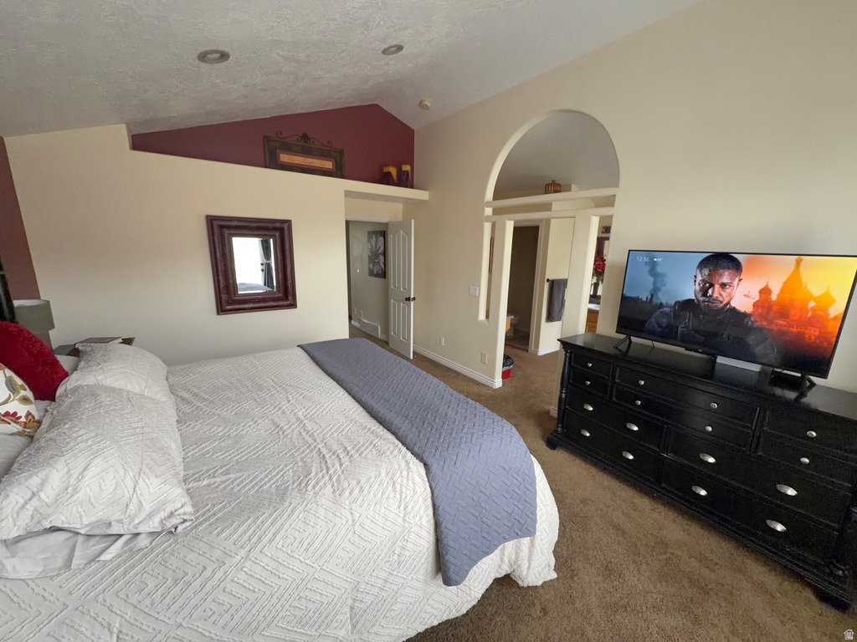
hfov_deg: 102.1
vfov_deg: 85.7
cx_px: 428
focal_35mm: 14
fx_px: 347
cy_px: 321
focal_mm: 2.22
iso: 320
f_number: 2.2
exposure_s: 1/100
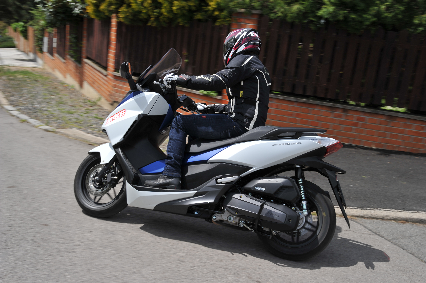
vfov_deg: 33.4
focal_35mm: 40
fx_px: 473
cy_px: 142
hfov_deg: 48.5
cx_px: 213
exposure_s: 1/250
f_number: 13
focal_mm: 40
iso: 200
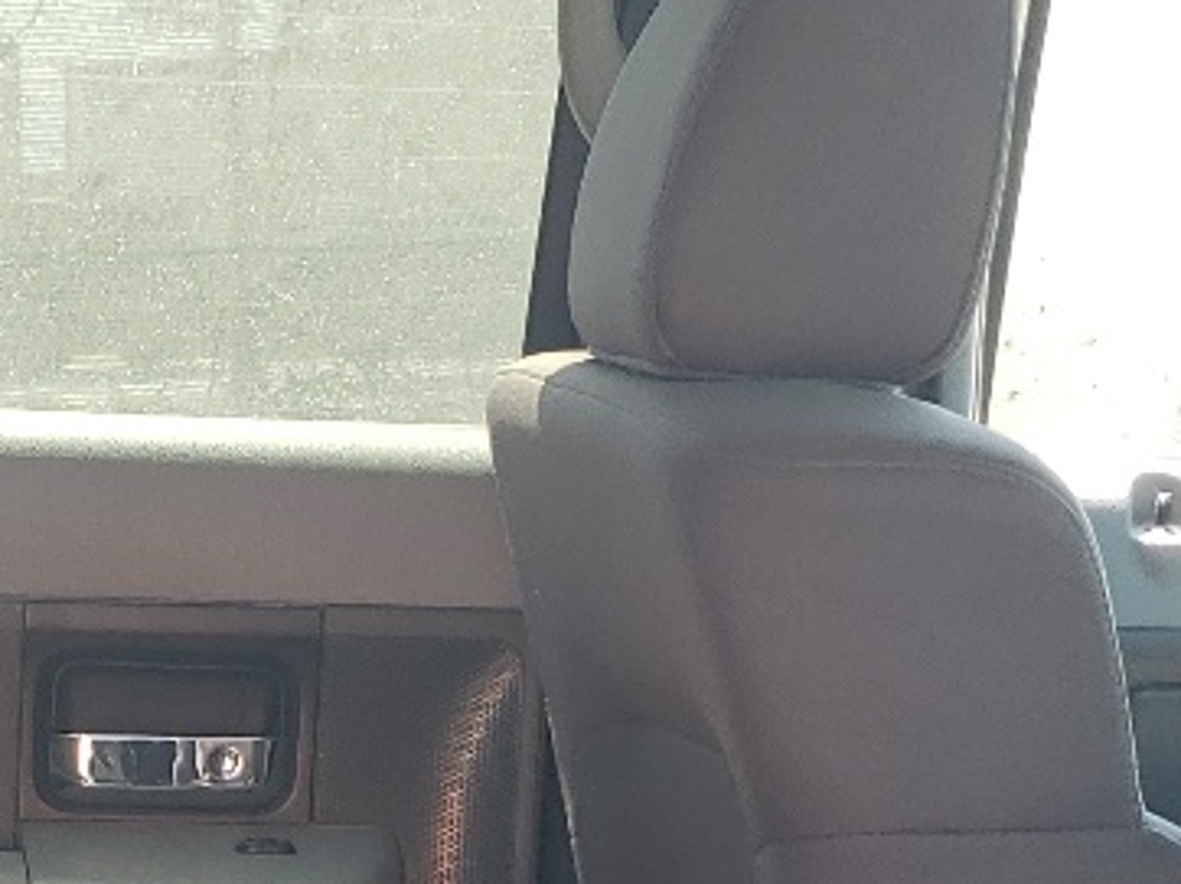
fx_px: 3921
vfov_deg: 12.6
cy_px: 1060
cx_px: -55
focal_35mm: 115
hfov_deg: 16.7
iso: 50
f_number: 1.5
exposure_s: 1/133
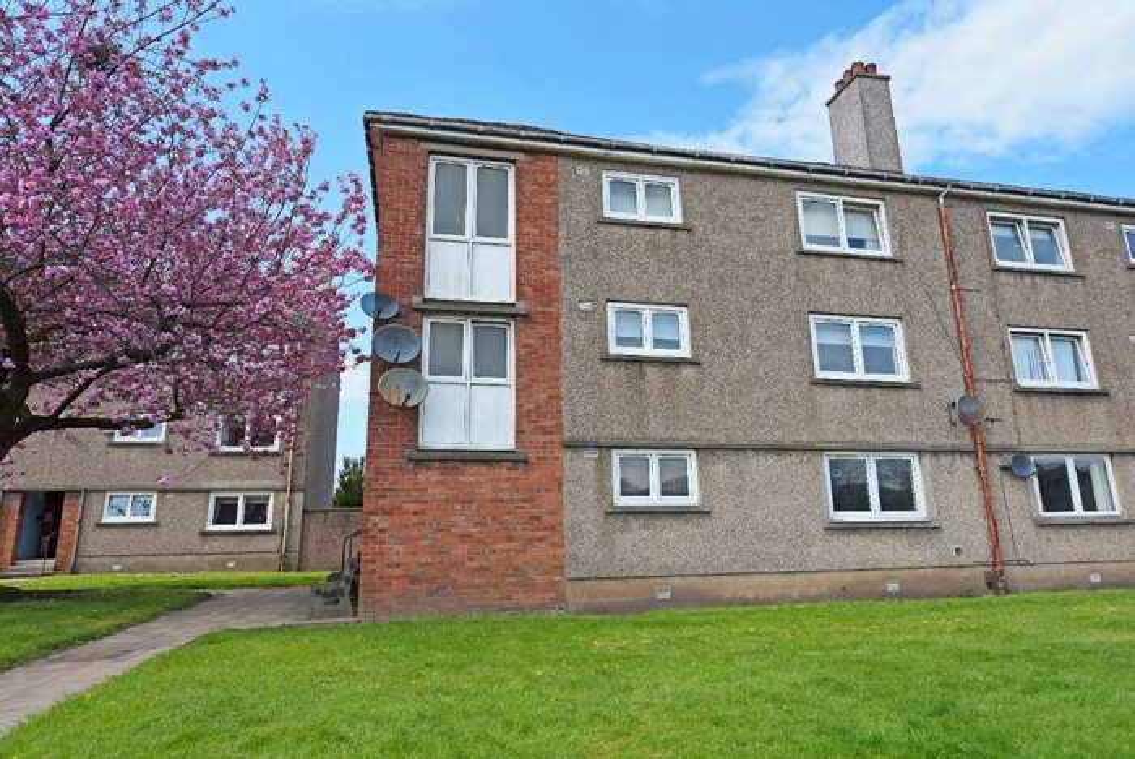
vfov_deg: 59.6
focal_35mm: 21
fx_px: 663
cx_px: 568
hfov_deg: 81.2
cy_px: 380
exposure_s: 1/1000
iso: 100
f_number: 3.5
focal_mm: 21
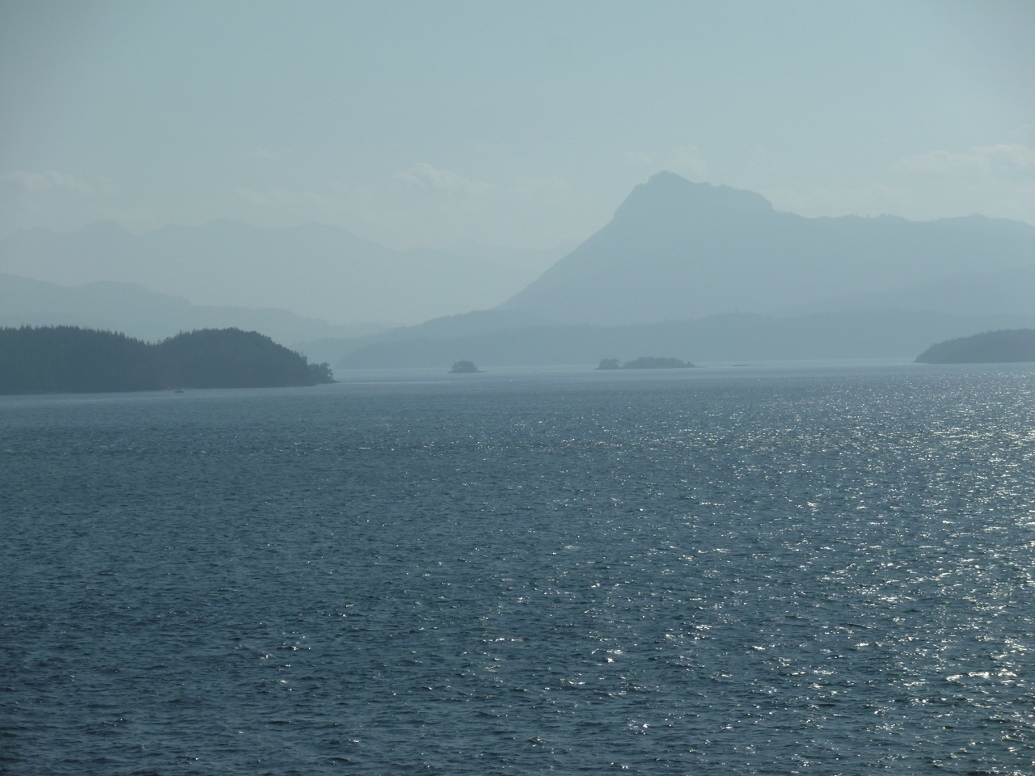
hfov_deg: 17.6
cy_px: 388
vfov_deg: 13.2
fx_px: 3349
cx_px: 518
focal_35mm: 112
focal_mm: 20.2
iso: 80
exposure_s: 1/200
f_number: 16
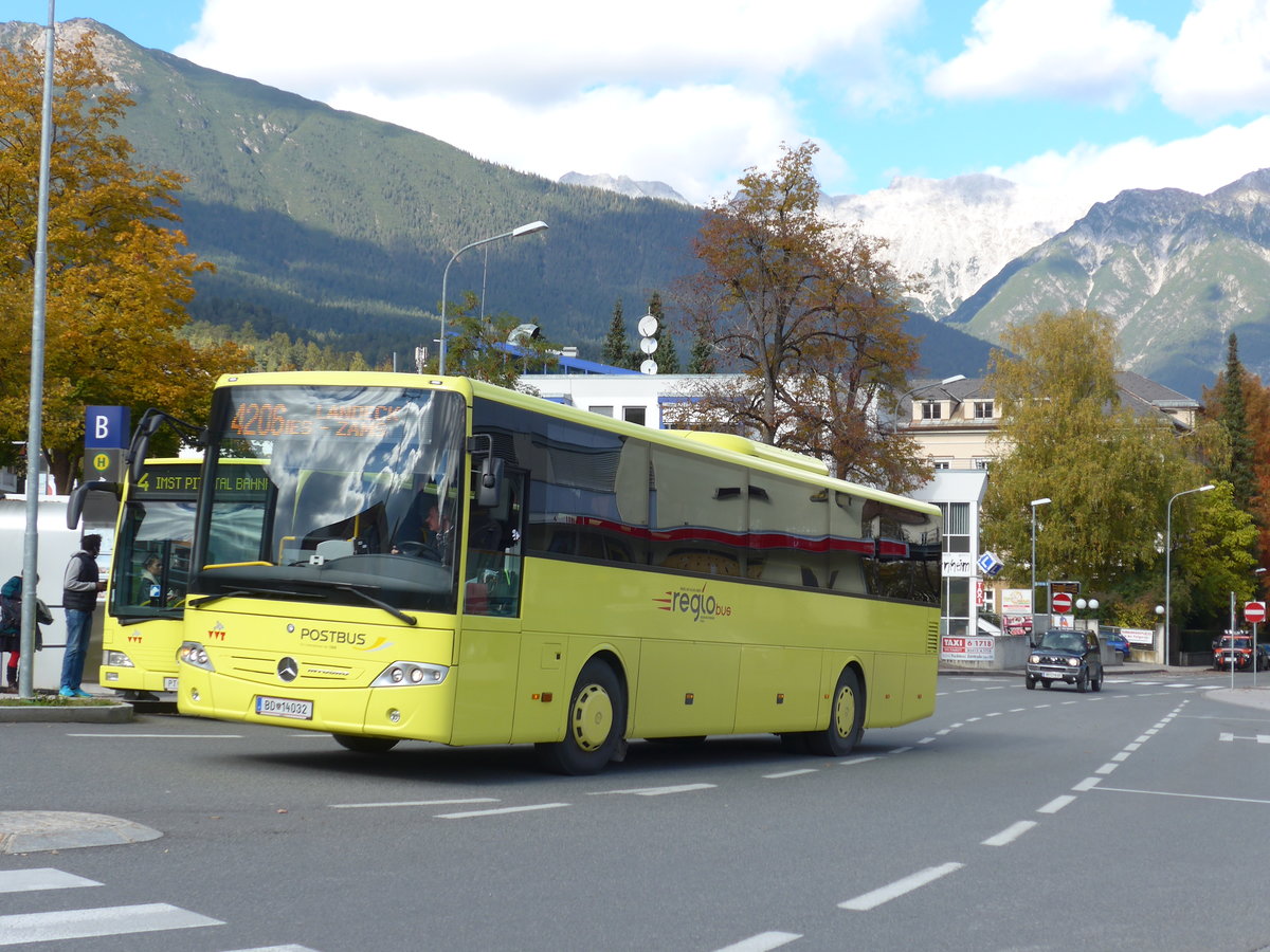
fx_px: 2018
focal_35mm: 55
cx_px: 635
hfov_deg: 34.9
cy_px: 476
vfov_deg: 26.6
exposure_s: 1/400
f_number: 3.4
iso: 80
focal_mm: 11.3
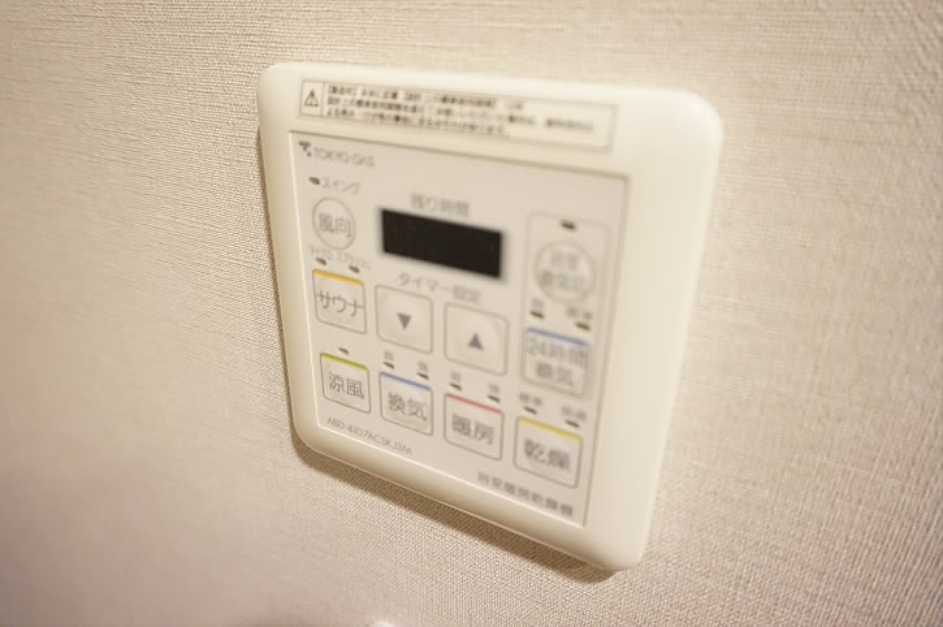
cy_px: 314
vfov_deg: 53.0
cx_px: 472
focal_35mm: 24
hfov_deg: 73.8
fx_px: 628
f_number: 3.5
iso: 3200
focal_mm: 16
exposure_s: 1/50
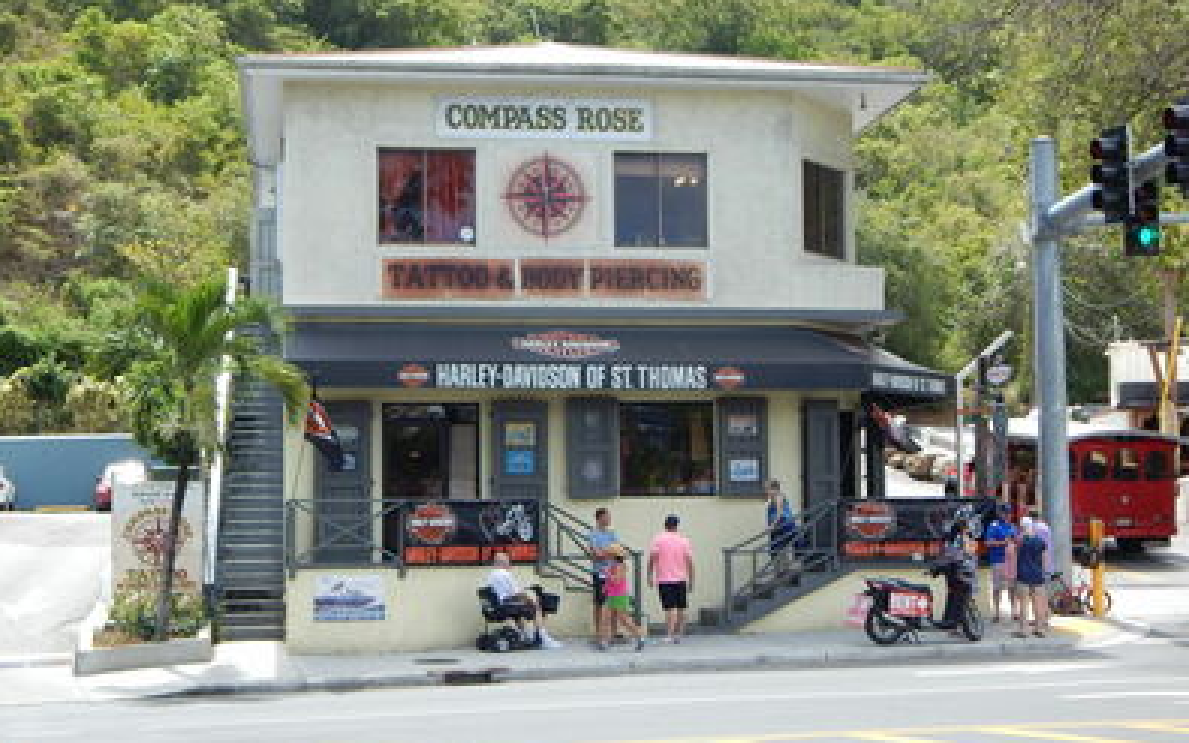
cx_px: 596
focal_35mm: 58
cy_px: 373
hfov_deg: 35.1
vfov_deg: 22.4
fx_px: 1880
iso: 125
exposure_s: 1/400
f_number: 3.8
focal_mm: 9.7
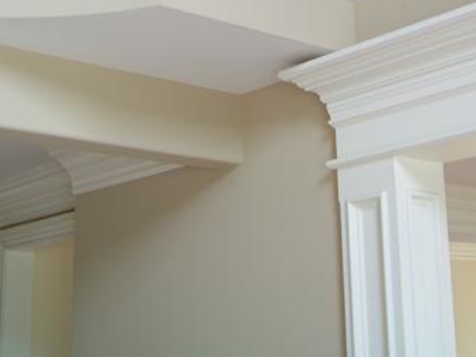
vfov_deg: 21.2
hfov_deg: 28.5
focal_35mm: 68
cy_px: 41
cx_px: 302
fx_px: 935
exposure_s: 1/30
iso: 75
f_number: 2.8
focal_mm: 5.85
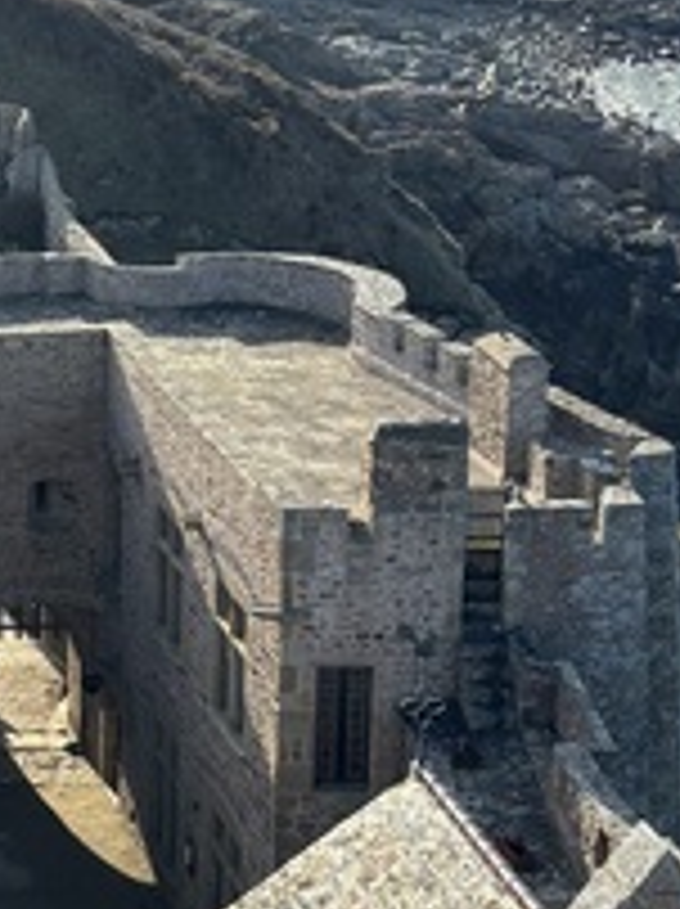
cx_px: -333
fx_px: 2599
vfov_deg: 19.7
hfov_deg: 14.0
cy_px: 216
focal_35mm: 99
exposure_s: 1/3311
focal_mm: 5.96
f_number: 1.6
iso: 50
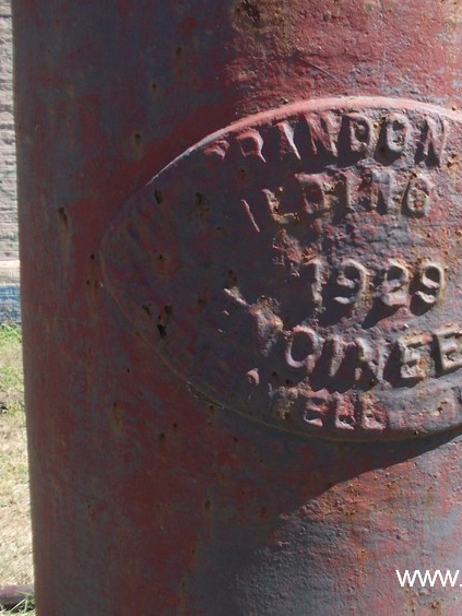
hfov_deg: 36.6
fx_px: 676
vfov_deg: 49.0
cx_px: 362
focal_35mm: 38
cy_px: 304
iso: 80
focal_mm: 4
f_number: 5.4
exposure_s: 1/200
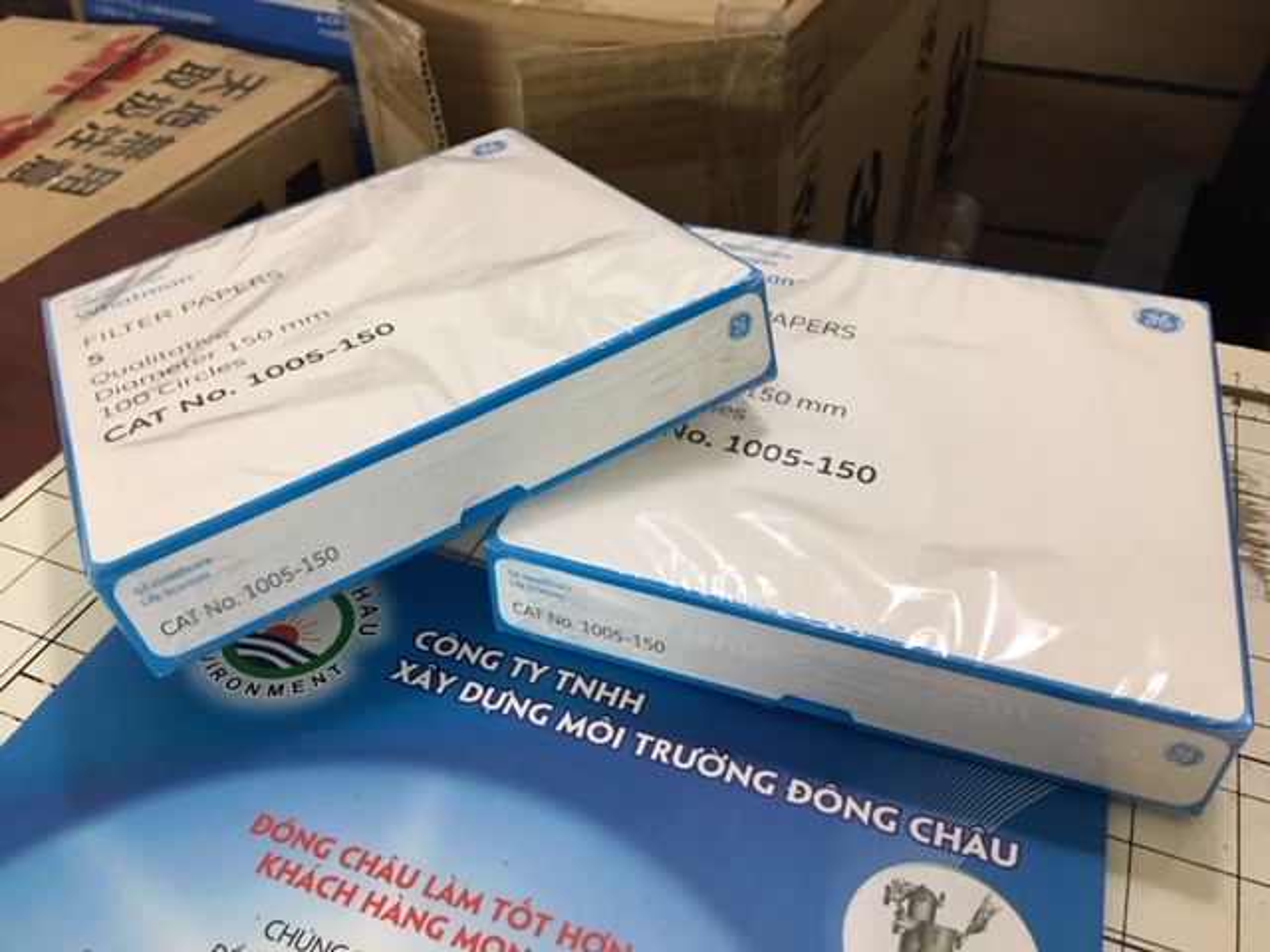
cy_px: 476
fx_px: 1064
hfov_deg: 61.7
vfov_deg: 48.2
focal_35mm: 29
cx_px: 635
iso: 100
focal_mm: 4.15
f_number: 2.2
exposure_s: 1/8
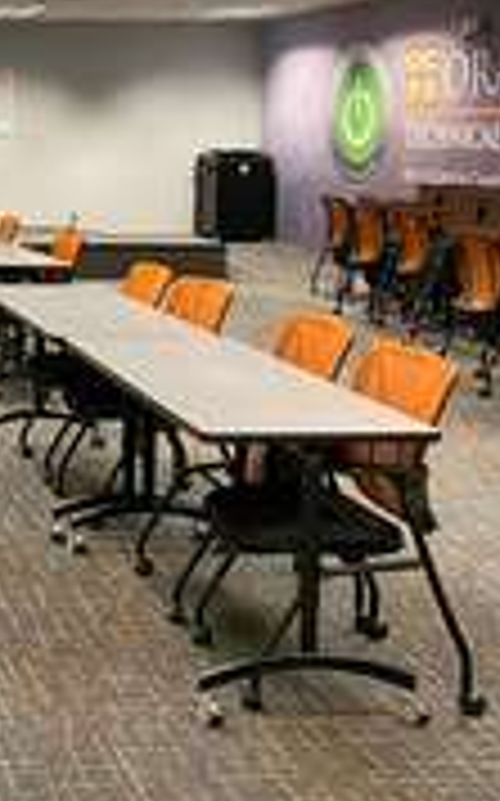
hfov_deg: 18.9
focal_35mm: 62
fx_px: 1354
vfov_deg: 32.6
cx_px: -207
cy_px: 238
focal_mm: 4.25
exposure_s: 1/60
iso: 400
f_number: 1.8
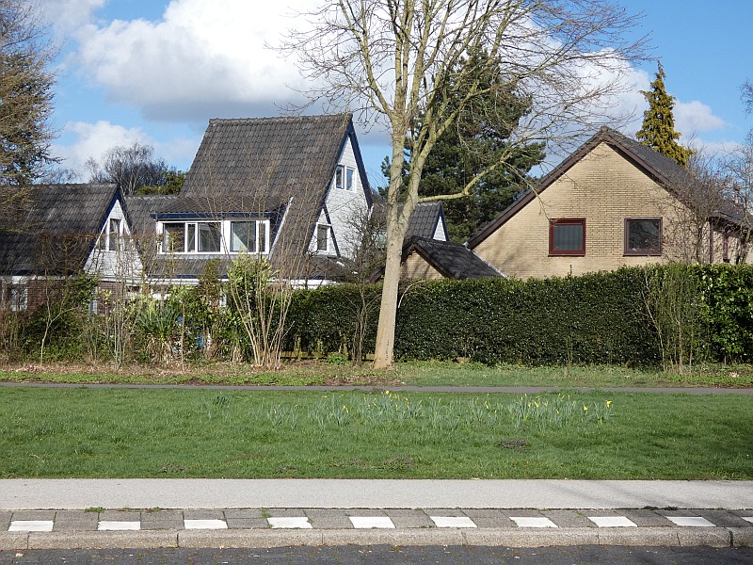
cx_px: 376
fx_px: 1523
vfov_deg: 21.0
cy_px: 282
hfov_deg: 27.8
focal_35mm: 70
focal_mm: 12.5
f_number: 4.3
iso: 80
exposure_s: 1/640
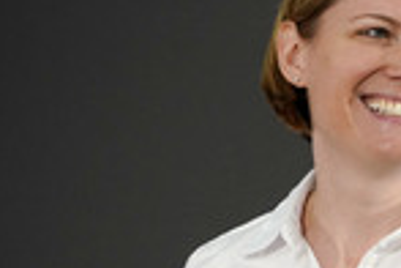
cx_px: 536
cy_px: 295
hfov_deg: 3.6
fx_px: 6382
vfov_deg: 2.4
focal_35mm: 573
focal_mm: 187
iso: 1600
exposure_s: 1/320
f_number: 5.6
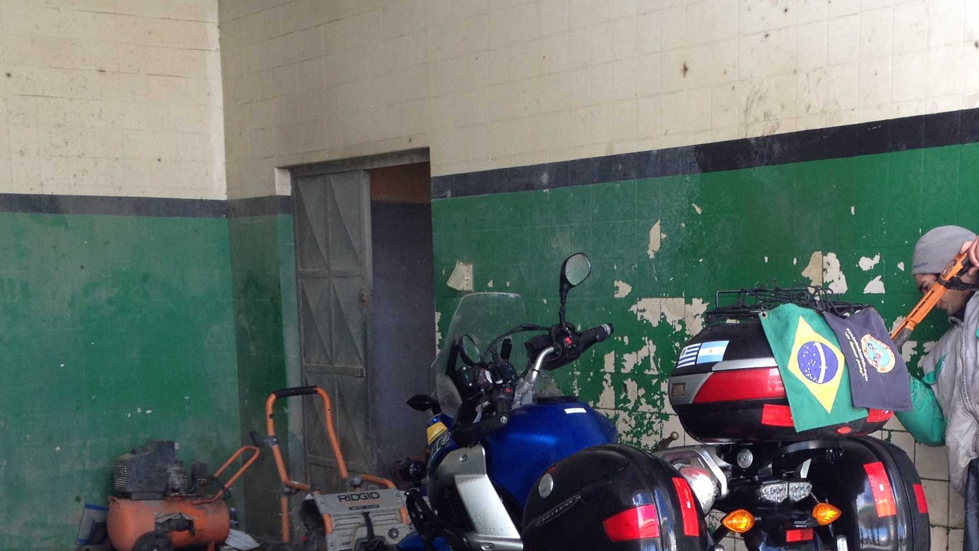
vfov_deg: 17.1
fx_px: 1791
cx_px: 626
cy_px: 564
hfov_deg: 30.4
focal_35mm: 69
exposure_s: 1/60
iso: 50
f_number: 2.4
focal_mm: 4.28
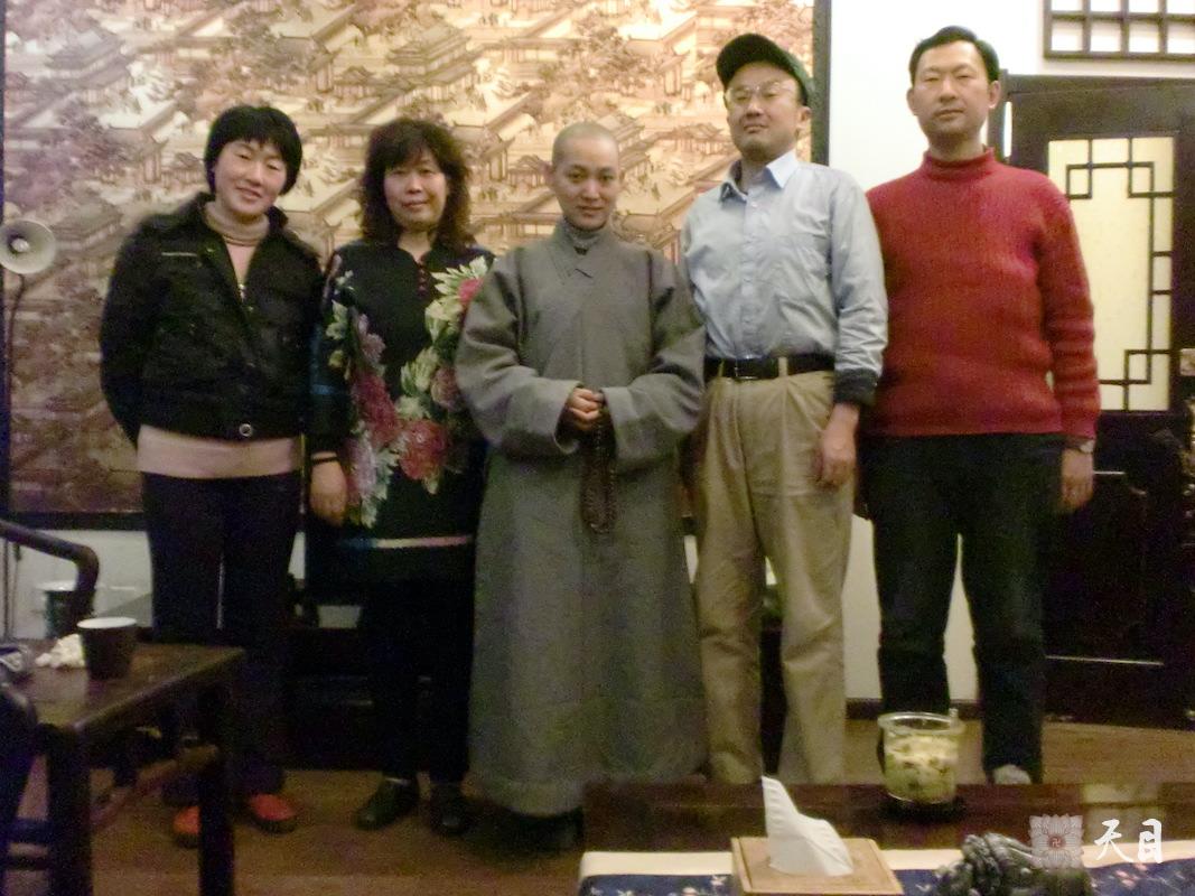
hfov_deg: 52.6
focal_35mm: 35
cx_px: 598
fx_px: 1208
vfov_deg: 40.7
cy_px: 448
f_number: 3.1
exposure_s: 1/20
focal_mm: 6.3
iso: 1600
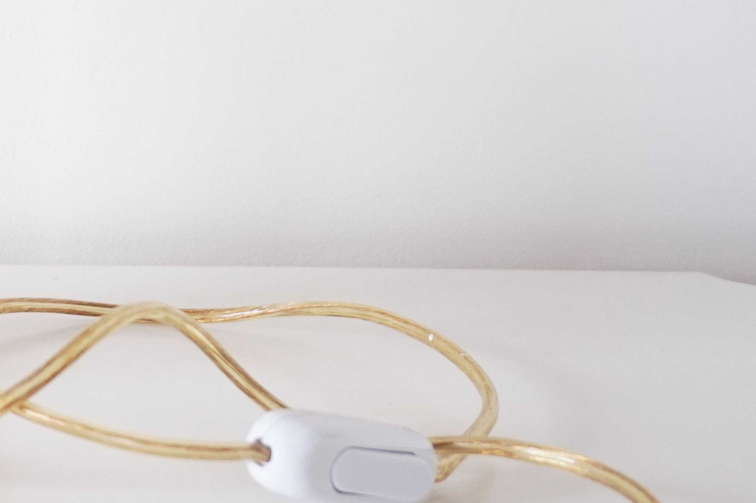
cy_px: -54
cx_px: -225
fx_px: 2015
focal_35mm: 96
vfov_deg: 13.9
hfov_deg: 19.6
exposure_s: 1/160
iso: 250
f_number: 4.5
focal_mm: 24
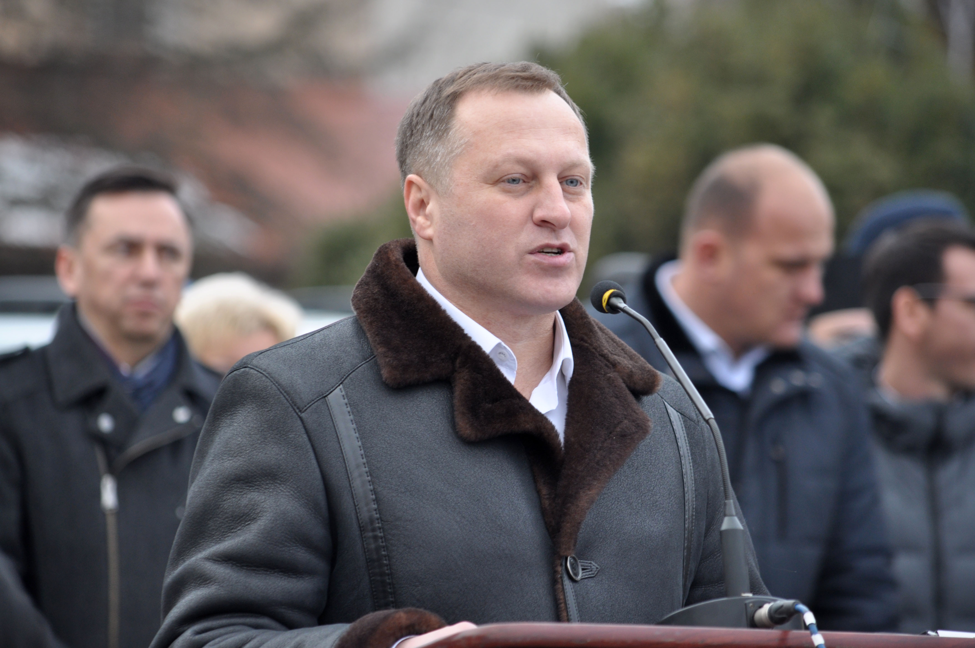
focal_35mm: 315
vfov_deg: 4.4
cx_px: 488
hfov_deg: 6.5
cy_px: 324
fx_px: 8521
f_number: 5.3
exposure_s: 1/100
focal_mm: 210
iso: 320
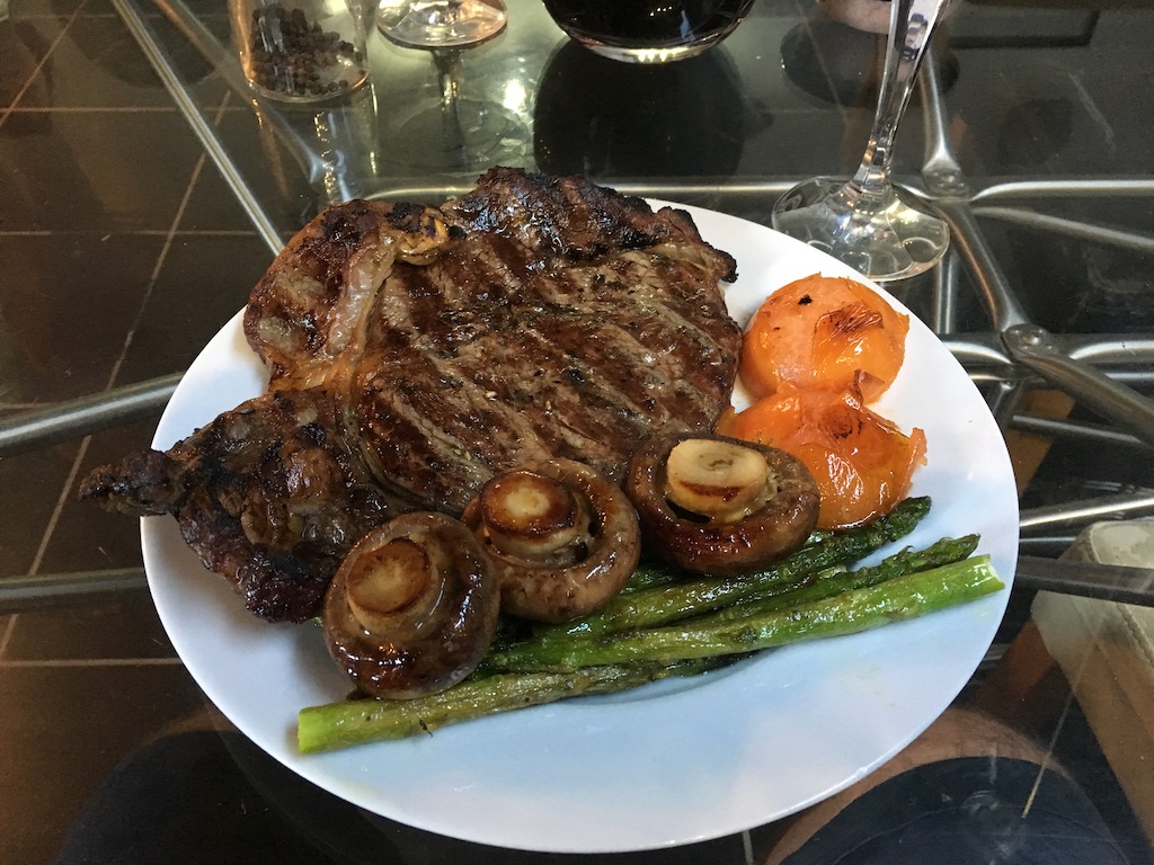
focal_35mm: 29
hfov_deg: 61.7
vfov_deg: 48.2
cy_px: 432
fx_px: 967
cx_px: 577
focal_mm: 4.15
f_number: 2.2
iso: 250
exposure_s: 1/17
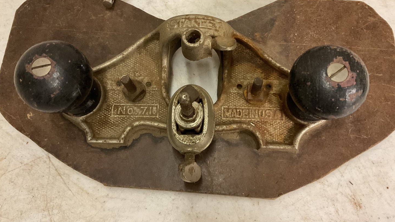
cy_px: 100
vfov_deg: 35.6
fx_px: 346
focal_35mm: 33
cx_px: 204
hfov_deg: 59.5
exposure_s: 1/30
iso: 250
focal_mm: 3
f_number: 1.8
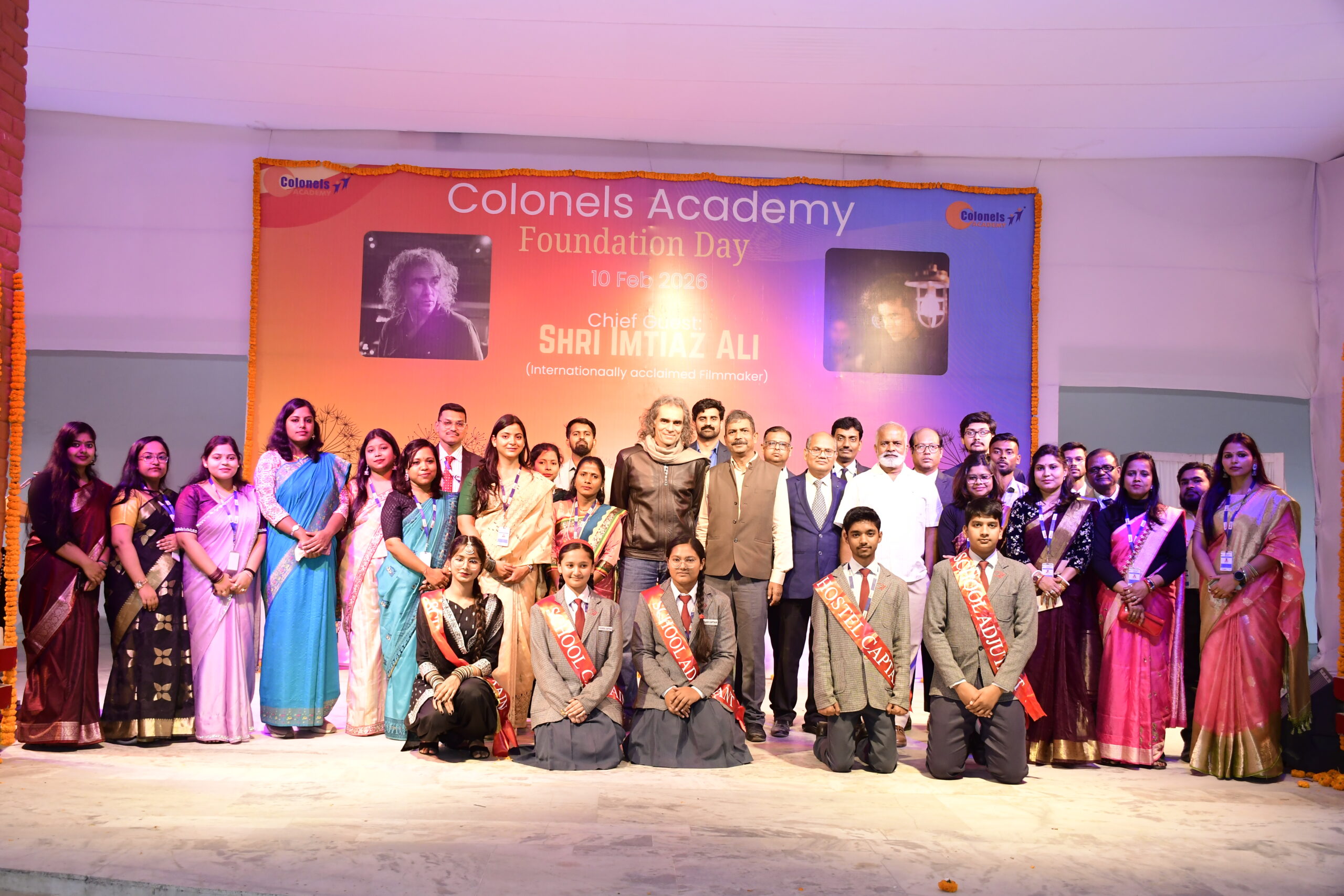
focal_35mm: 36
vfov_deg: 36.9
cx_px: 672
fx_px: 1344
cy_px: 448
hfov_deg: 53.1
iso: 1250
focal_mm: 24
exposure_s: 1/125
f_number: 5
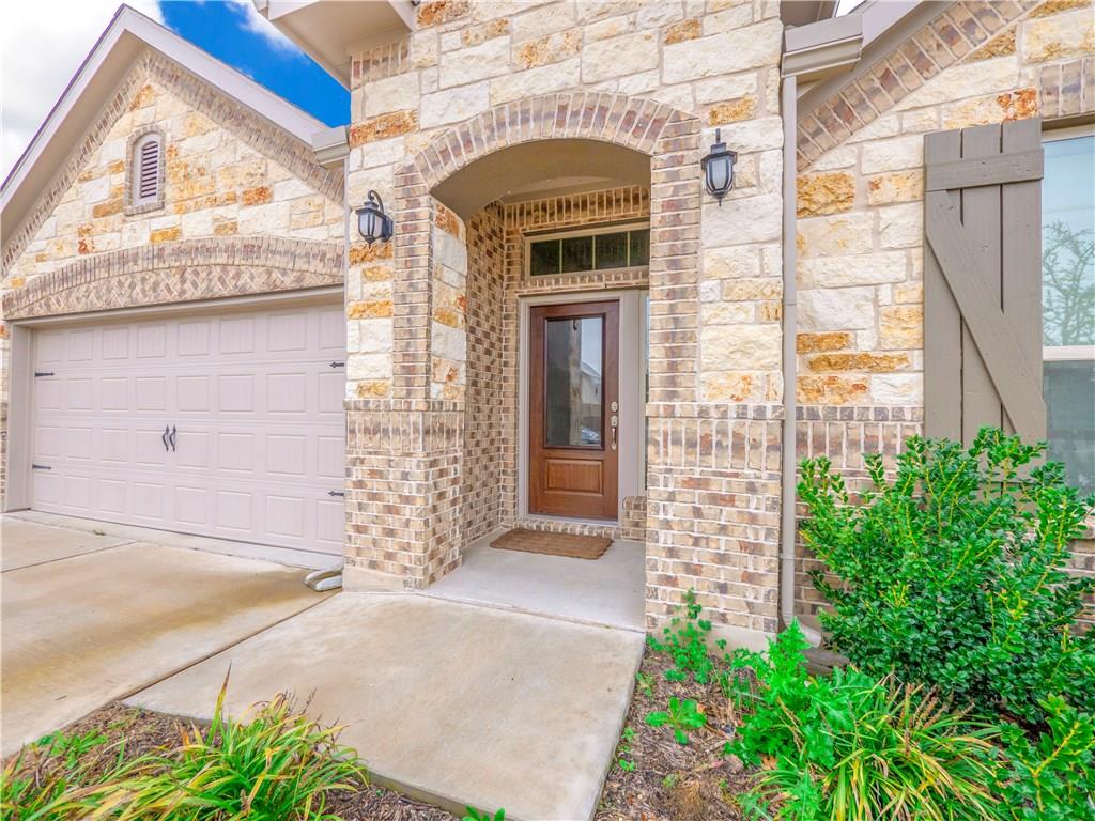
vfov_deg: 85.7
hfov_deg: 102.1
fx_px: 443
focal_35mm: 14
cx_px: 548
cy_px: 410
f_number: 4.5
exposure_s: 1/160
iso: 500
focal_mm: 7
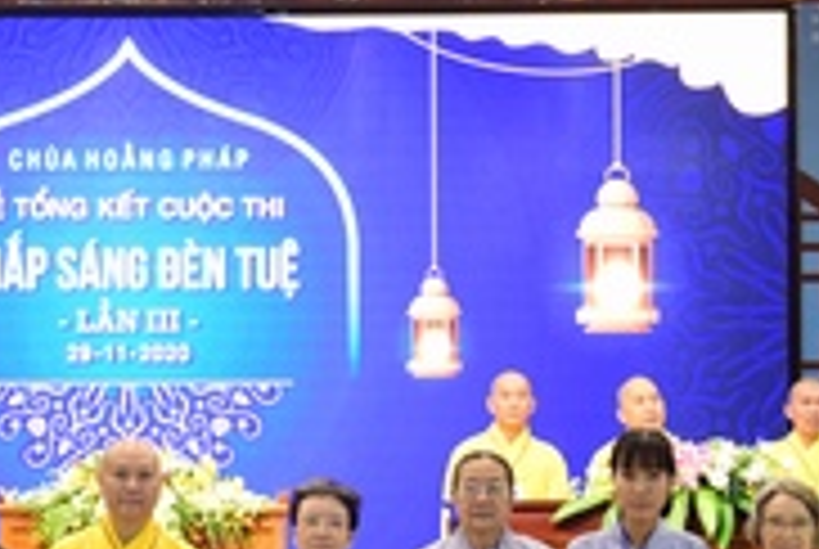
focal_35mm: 125
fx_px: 2848
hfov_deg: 16.2
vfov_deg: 11.0
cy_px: 392
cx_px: 140
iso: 1000
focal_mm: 35
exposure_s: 1/25
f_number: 4
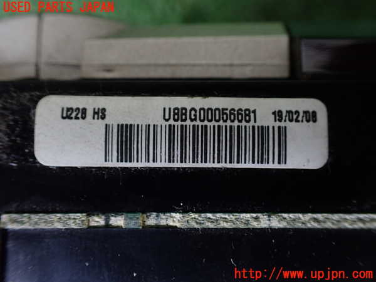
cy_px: 141
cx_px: 188
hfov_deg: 60.0
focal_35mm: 30
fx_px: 326
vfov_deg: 46.8
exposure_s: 1/125
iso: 320
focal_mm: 5.4
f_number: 2.3
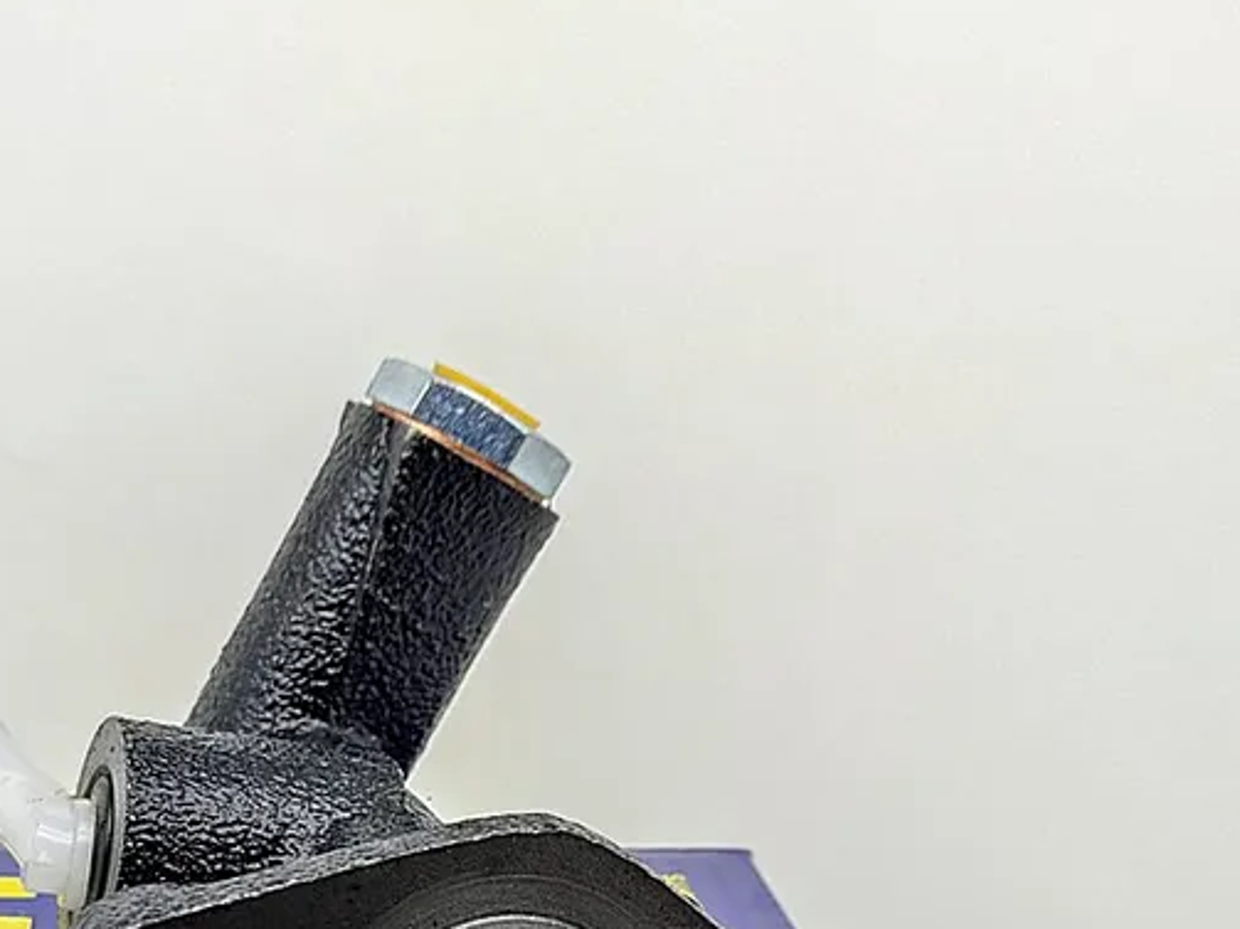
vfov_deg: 22.2
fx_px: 2220
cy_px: 1040
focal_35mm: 62
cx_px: 244
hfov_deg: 30.4
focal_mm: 4.74
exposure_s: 1/100
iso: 103
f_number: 1.79
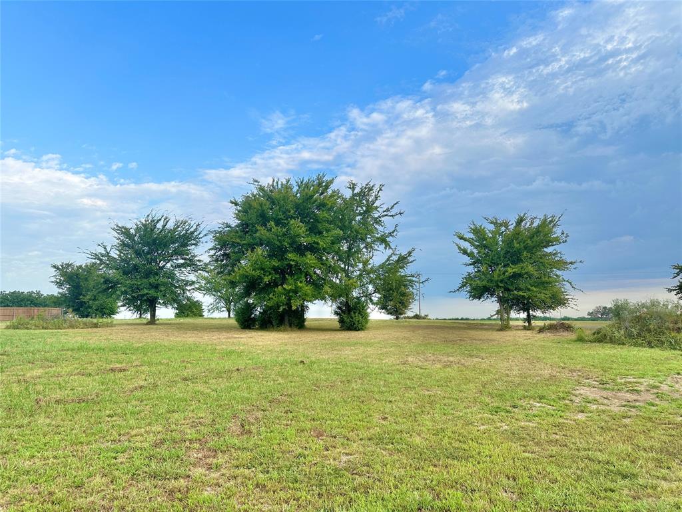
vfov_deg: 56.8
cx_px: 341
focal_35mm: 24
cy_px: 256
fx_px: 473
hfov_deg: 71.6
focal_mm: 6.86
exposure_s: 1/1949
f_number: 1.78
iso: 80
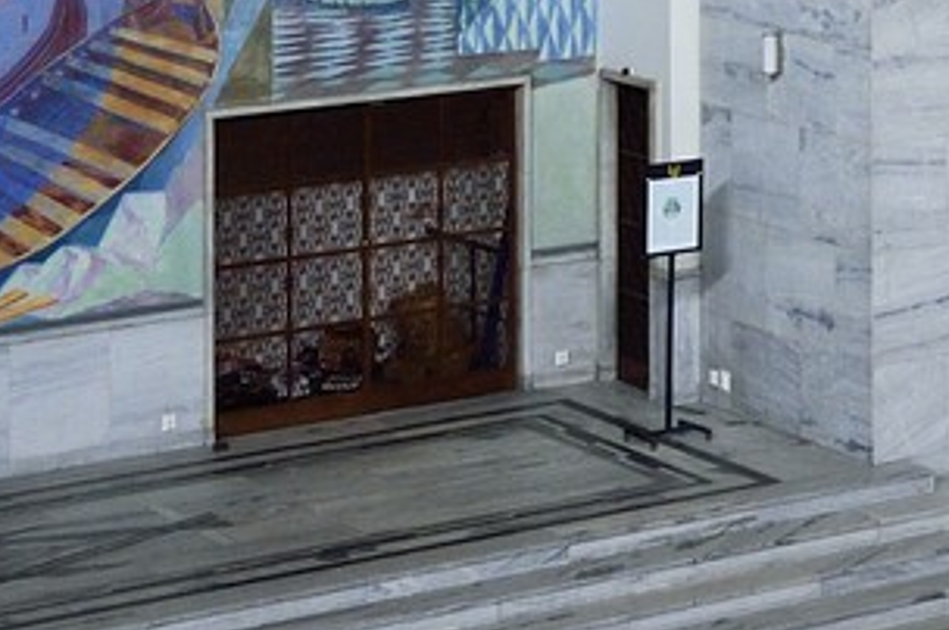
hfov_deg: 10.7
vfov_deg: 8.0
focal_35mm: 163
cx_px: 2310
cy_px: -589
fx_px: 4292
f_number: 8
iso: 800
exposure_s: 1/50
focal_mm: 31
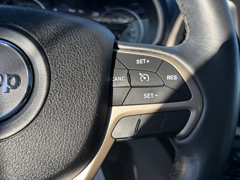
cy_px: 90
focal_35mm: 26
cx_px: 120
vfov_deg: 53.1
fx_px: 180
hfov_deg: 67.3
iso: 50
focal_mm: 5.96
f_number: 1.6
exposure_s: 1/498
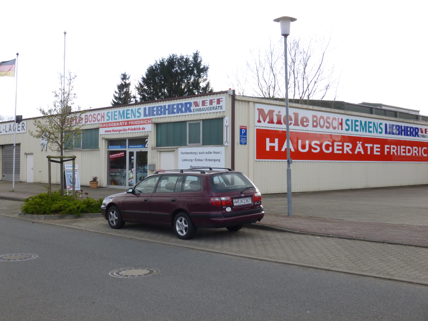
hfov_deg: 42.1
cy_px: 160
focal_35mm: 45
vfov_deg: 32.2
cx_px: 214
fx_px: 556
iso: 100
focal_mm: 8
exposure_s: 1/160
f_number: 3.9
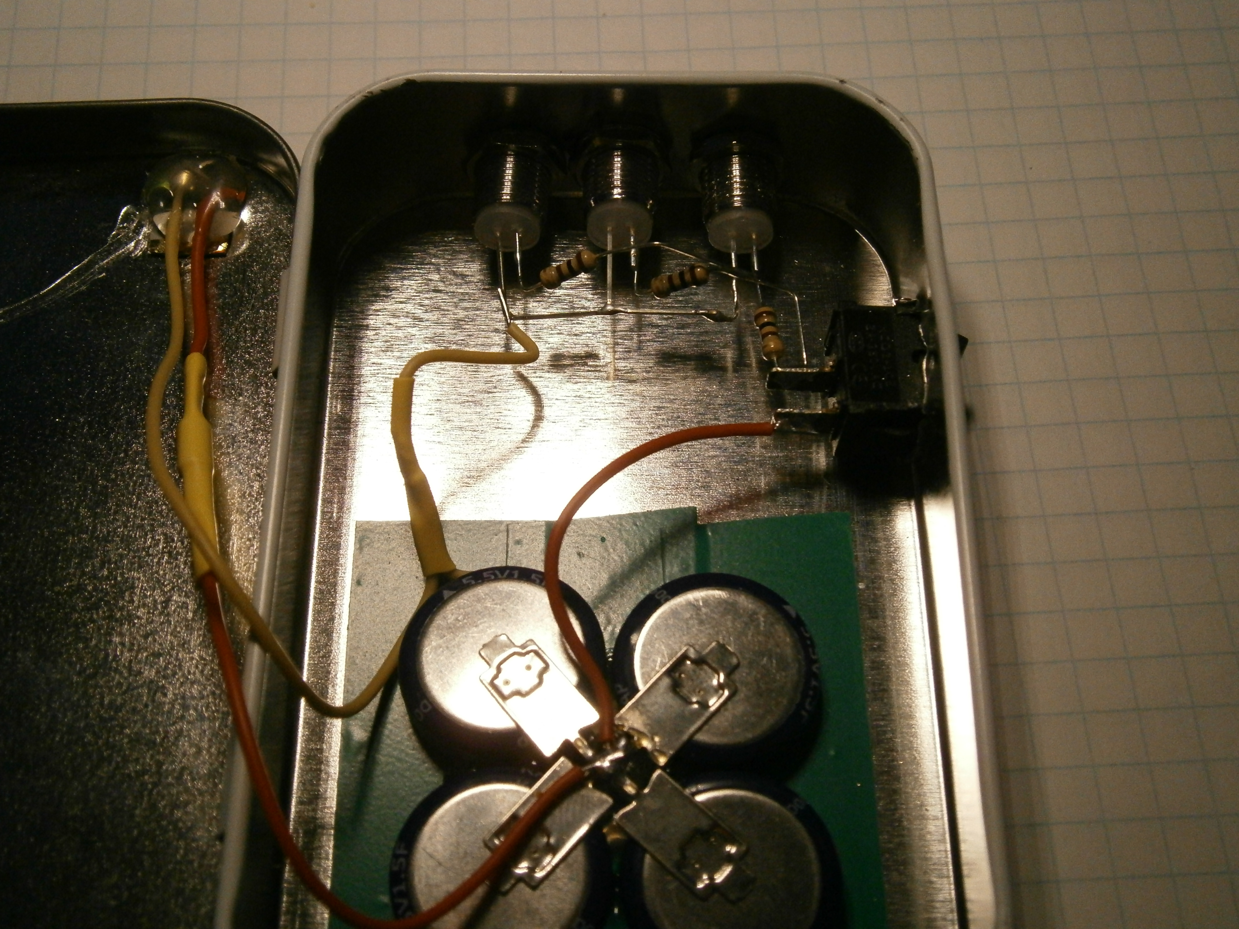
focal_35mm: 47
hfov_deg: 40.4
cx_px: 620
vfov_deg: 30.9
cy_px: 464
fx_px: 1682
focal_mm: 8.3
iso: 320
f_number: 3.4
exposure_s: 1/250
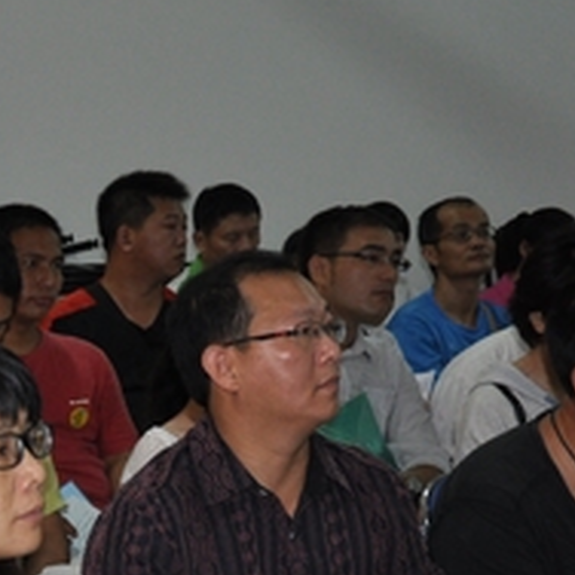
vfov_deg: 13.0
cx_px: -349
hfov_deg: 12.3
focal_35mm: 133
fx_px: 2499
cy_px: 508
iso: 640
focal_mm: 28
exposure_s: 1/60
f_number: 4
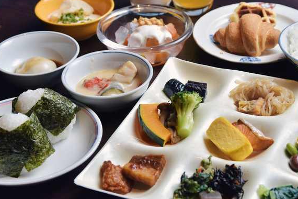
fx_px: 828
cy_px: 83
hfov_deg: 20.4
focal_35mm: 100
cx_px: 184
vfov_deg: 13.7
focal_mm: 50
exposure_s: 1/250
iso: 100
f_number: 4.5
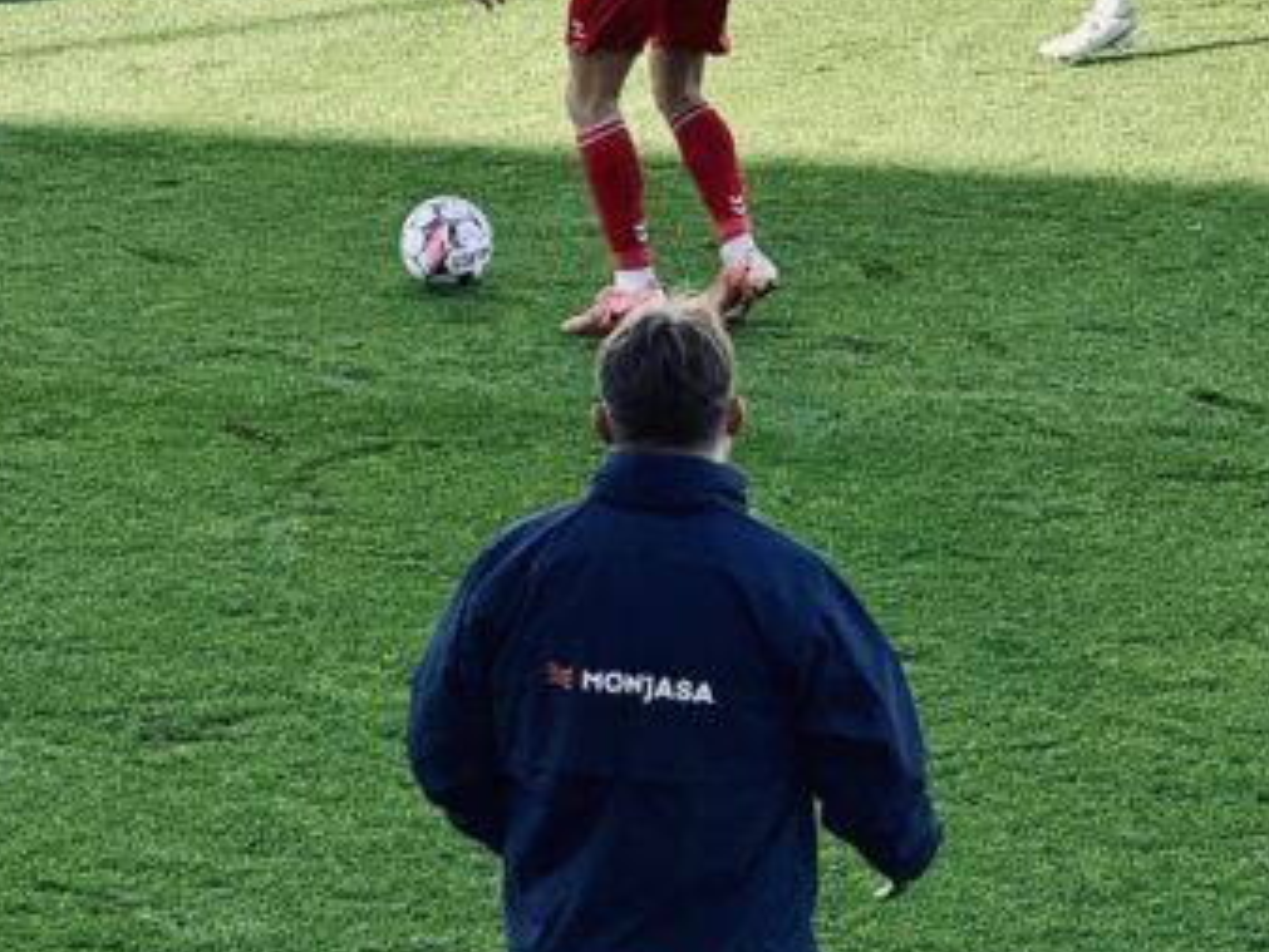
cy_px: 173
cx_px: 418
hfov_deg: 8.0
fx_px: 9095
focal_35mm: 248
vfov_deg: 6.0
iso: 64
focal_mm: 15.66
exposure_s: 1/546
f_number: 2.8
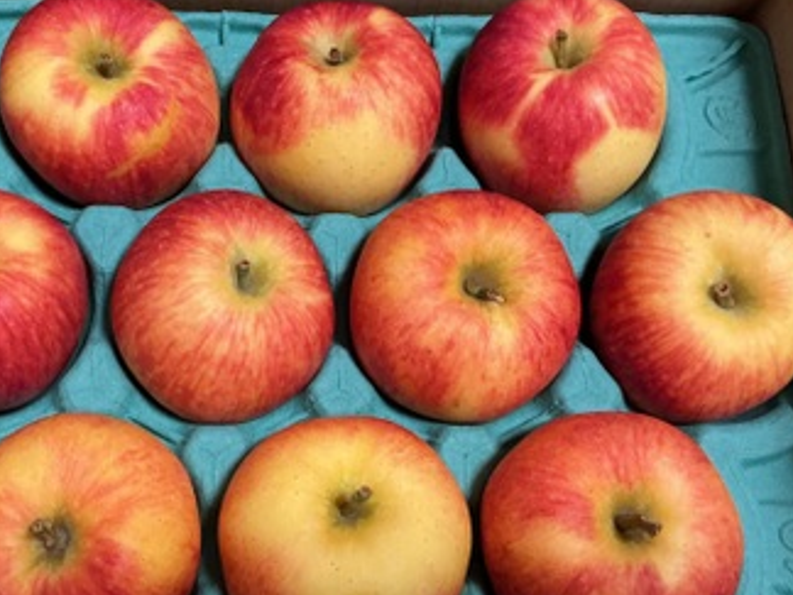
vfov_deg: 33.6
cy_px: 316
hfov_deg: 43.5
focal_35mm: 43
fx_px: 985
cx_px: 299
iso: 250
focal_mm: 3
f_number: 1.8
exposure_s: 1/60
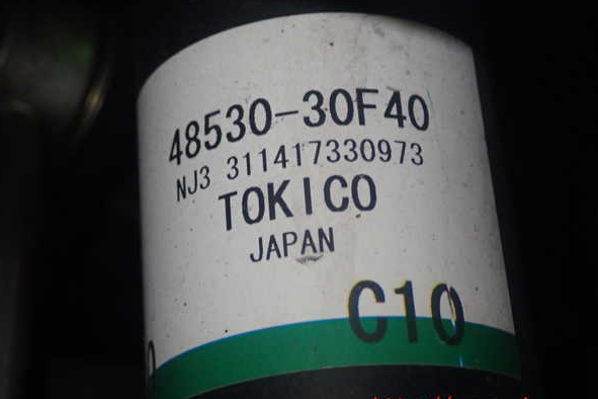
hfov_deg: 27.0
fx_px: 1246
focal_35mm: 75
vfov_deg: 18.2
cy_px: 192
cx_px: 298
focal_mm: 12.73
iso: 400
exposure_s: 1/60
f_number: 3.9
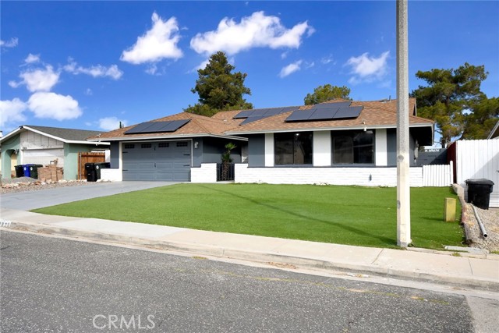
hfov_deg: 61.9
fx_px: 416
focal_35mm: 30
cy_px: 166
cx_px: 250
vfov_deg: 43.6
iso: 400
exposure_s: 1/640
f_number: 13
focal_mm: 20
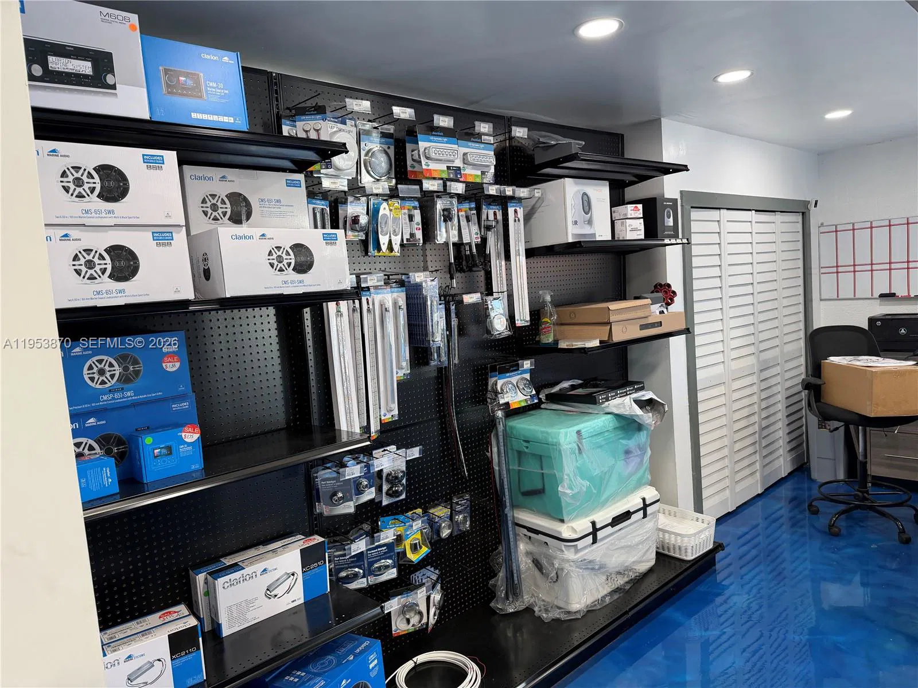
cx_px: 459
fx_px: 636
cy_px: 344
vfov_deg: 56.8
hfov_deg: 71.6
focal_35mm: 24
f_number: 1.78
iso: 160
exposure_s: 1/120
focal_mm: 6.76
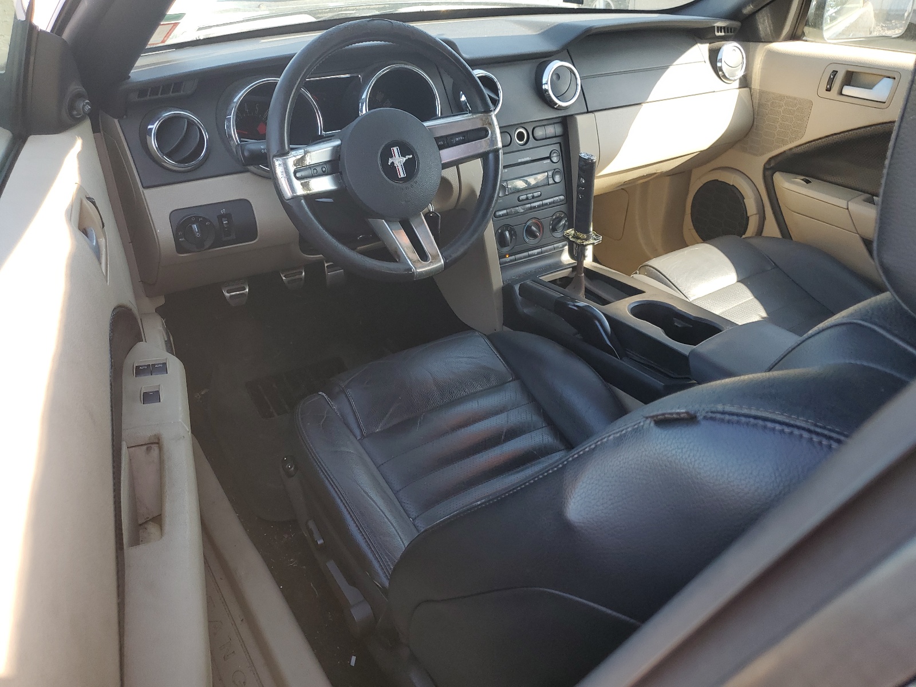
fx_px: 688
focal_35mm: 26
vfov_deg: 53.1
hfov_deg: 67.3
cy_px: 344
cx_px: 458
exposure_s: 1/217
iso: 50
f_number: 1.5
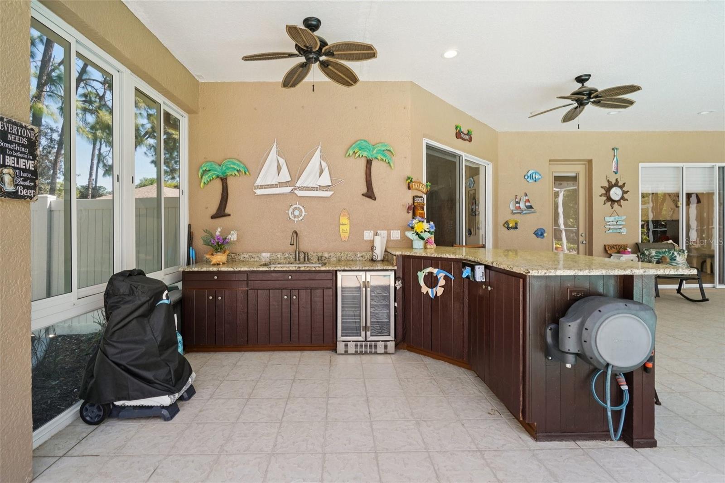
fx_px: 302
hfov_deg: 100.4
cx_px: 362
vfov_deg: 77.3
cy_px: 242
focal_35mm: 15
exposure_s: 1/30
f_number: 8
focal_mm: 10
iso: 200
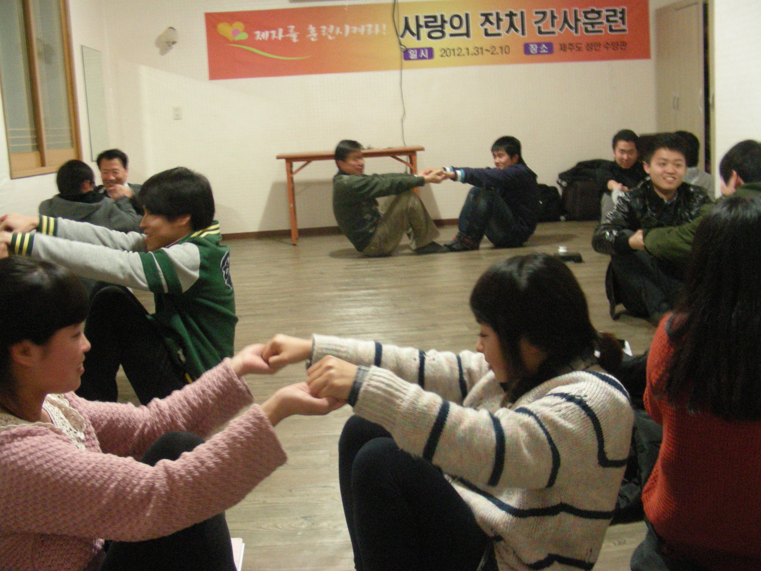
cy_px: 286
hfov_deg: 49.0
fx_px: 835
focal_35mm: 38
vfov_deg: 37.7
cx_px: 380
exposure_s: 1/7.9
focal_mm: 6.3
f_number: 3.5
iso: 469
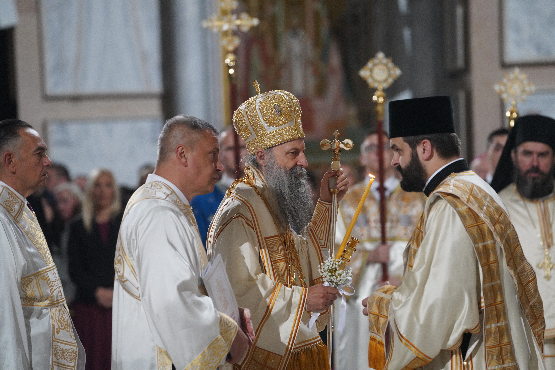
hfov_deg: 10.3
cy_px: 185
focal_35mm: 200
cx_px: 278
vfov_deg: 6.9
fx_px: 3083
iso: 4000
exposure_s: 1/640
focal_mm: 200
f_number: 3.5
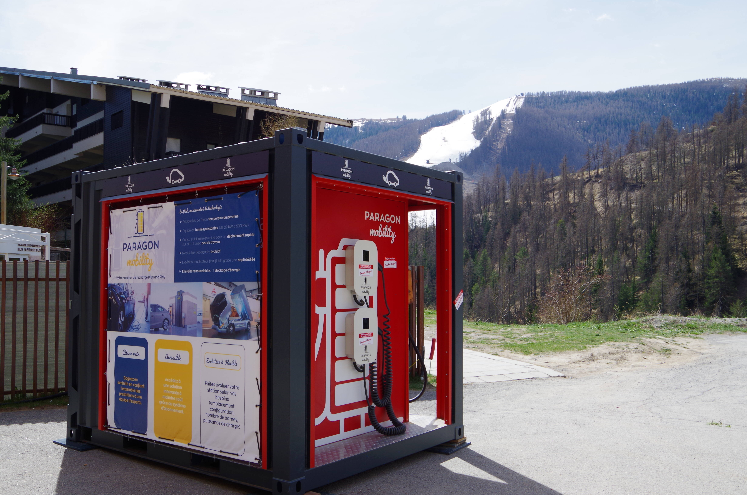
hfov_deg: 60.4
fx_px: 642
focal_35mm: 31
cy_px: 248
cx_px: 374
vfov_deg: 42.2
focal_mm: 21
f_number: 11
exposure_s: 1/125
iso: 200
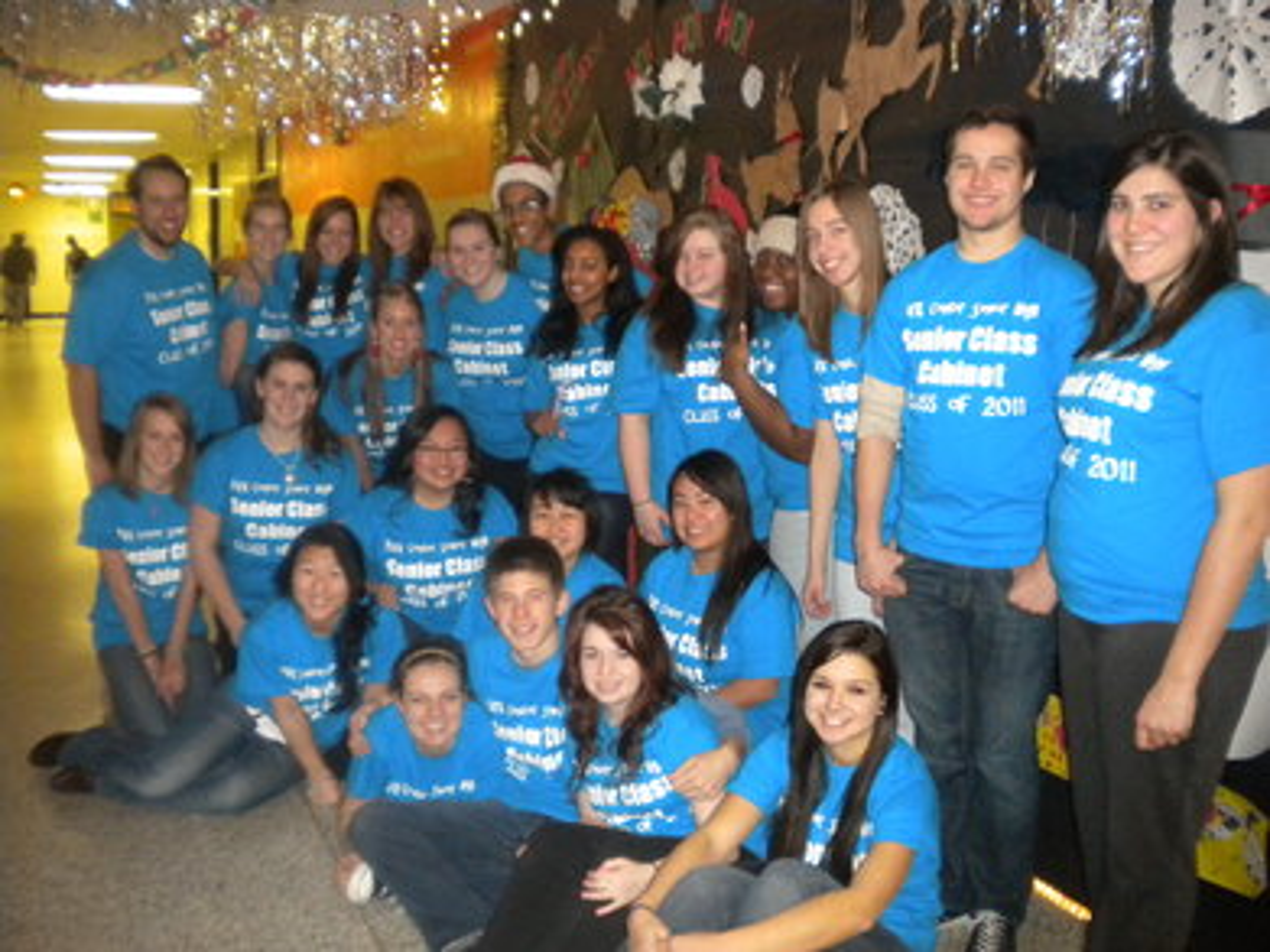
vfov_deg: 40.7
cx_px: 635
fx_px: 1284
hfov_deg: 52.6
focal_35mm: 35
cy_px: 476
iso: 503
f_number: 3.1
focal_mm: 6.3
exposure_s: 1/30
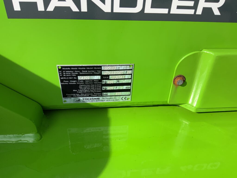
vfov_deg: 48.2
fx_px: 199
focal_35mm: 29
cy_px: 89
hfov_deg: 61.7
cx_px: 118
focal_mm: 3
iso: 16
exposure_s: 1/1250
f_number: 1.8
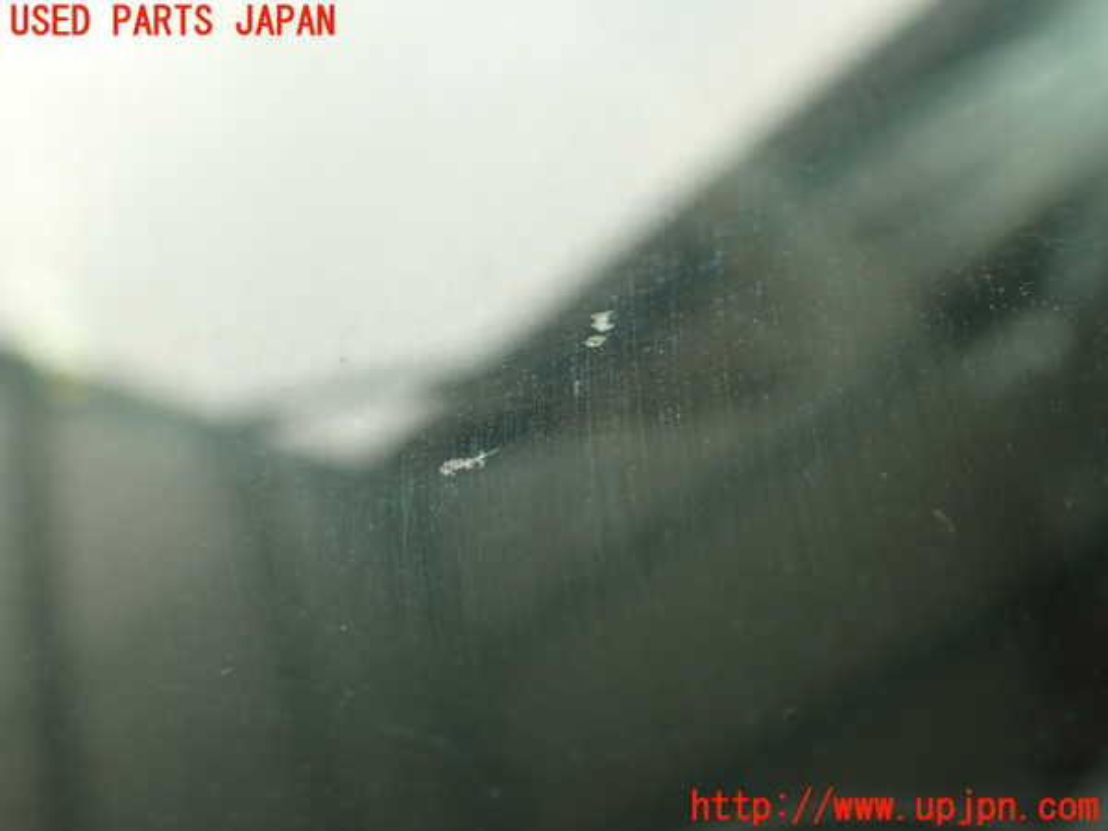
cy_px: 416
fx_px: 1152
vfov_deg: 39.7
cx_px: 554
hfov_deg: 51.4
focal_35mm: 36
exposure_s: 1/100
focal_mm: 6.37
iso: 100
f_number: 2.5
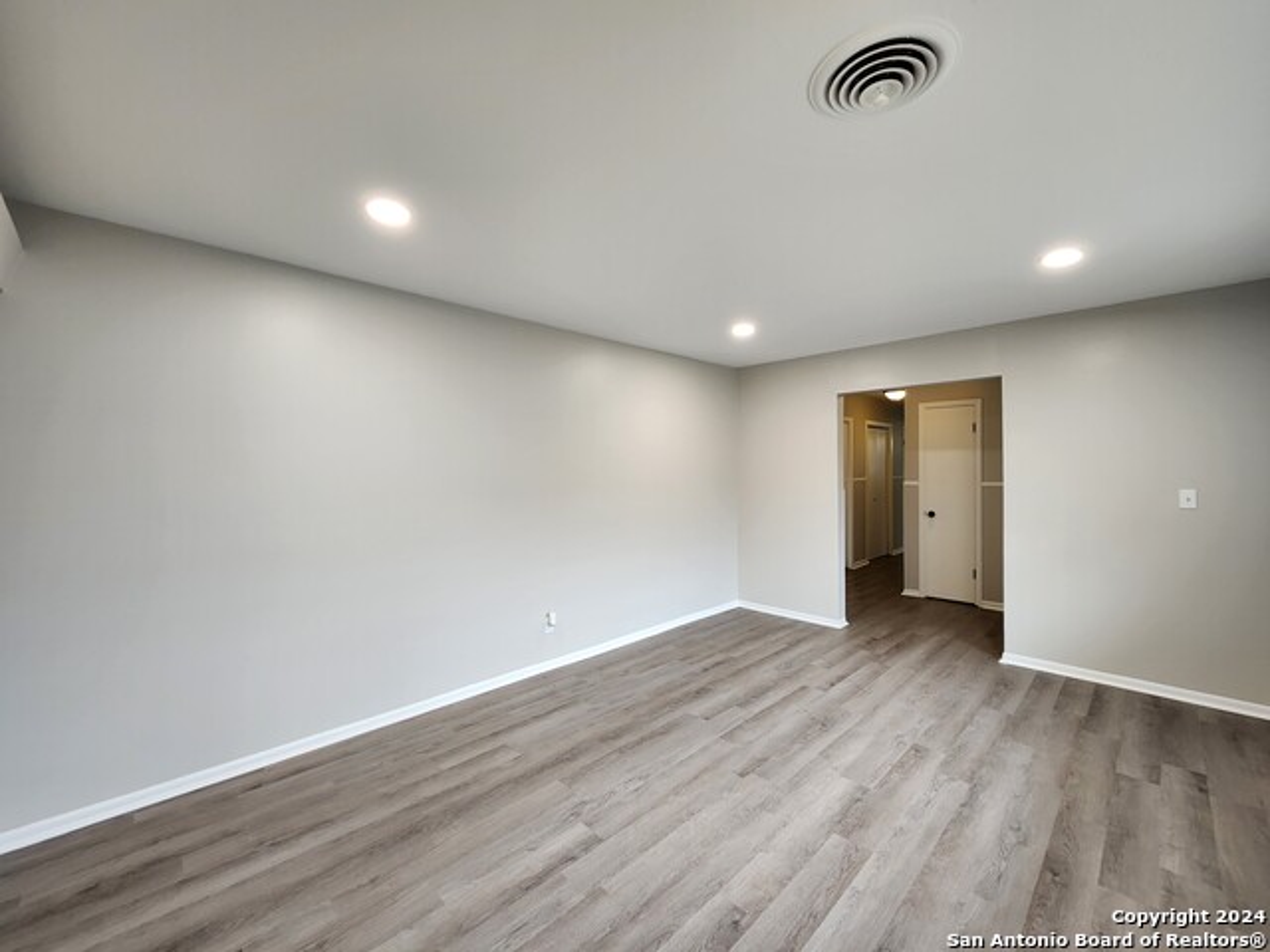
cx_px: 635
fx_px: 477
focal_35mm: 13
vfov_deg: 89.9
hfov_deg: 106.2
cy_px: 476
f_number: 2.2
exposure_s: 1/60
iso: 200
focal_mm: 2.2
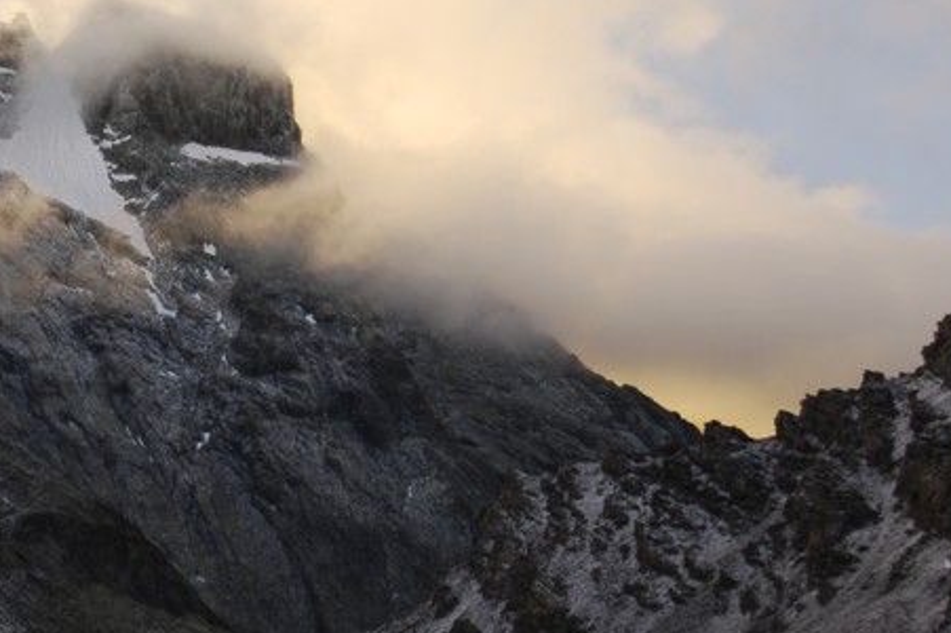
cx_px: 63
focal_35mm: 187
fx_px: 4940
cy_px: 136
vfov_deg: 7.3
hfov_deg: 10.9
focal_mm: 55
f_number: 5.6
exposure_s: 1/100
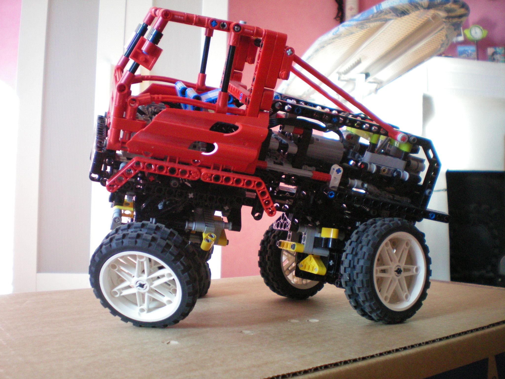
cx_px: 252
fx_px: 554
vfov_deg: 37.7
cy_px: 190
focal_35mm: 38
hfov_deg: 49.0
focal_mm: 6.3
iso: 200
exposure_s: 1/60
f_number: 3.1
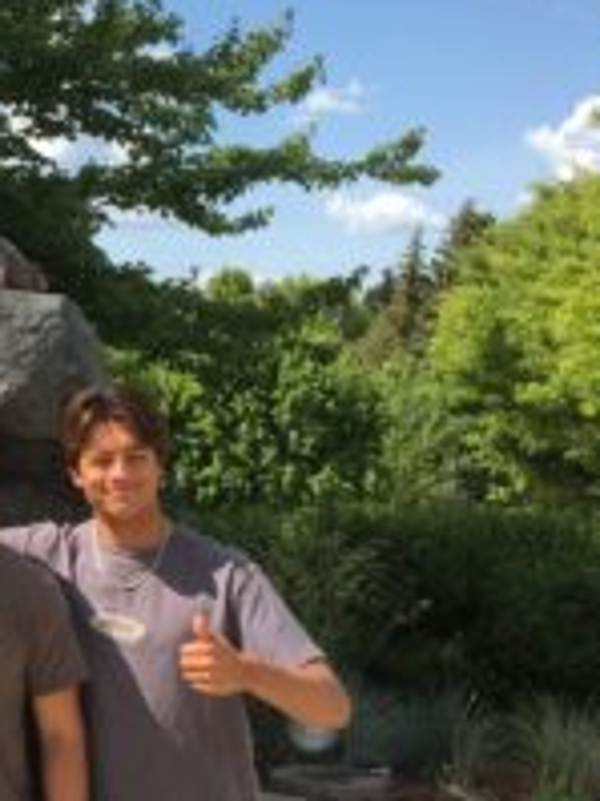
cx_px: -153
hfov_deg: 18.0
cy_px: 407
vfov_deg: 25.4
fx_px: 1781
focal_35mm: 77
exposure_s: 1/1099
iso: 25
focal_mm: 4.15
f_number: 2.2
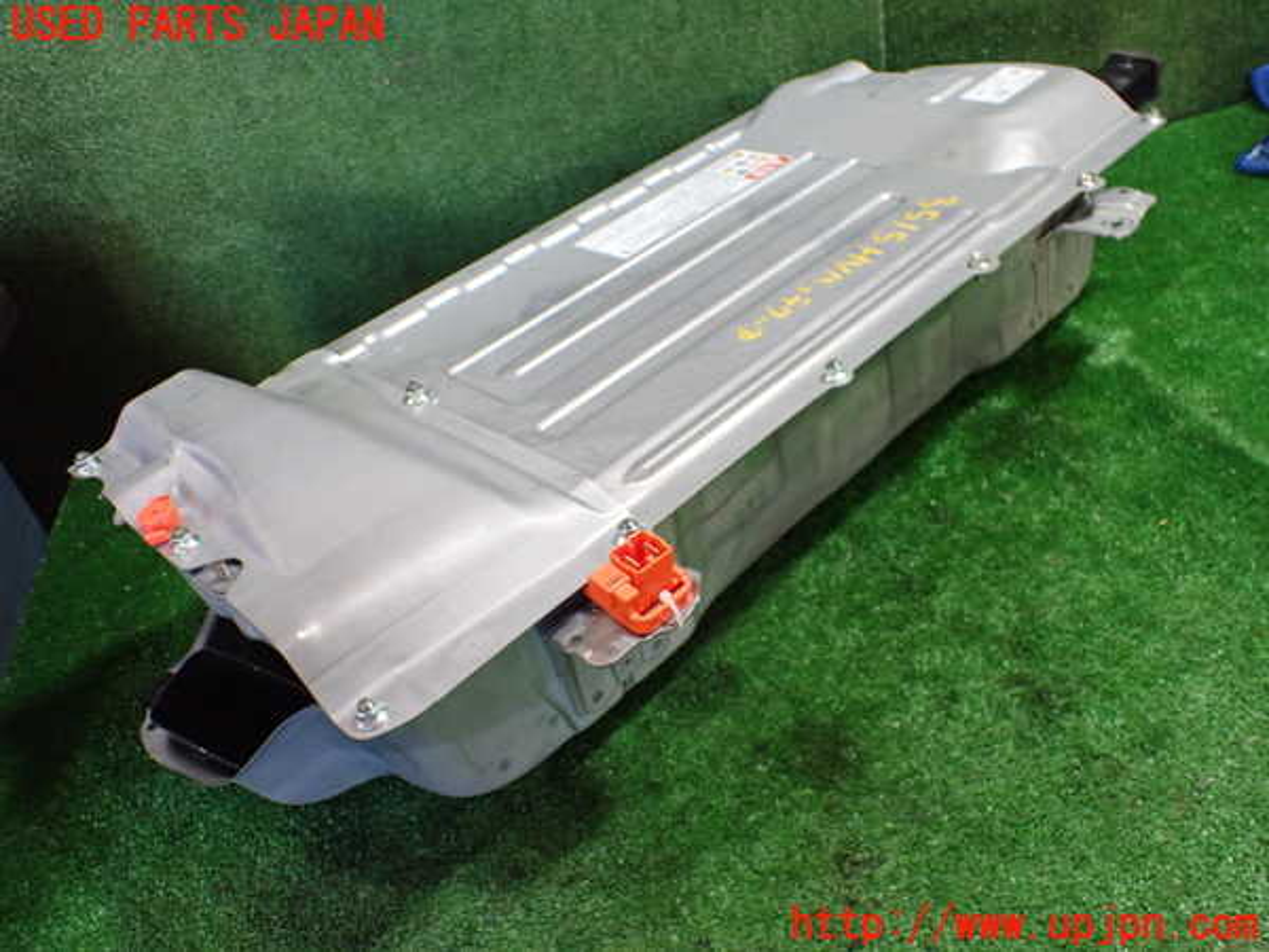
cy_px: 476
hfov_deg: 60.0
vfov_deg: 46.8
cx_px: 634
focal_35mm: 30
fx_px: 1100
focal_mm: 5.4
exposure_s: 1/125
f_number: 2.3
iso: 640
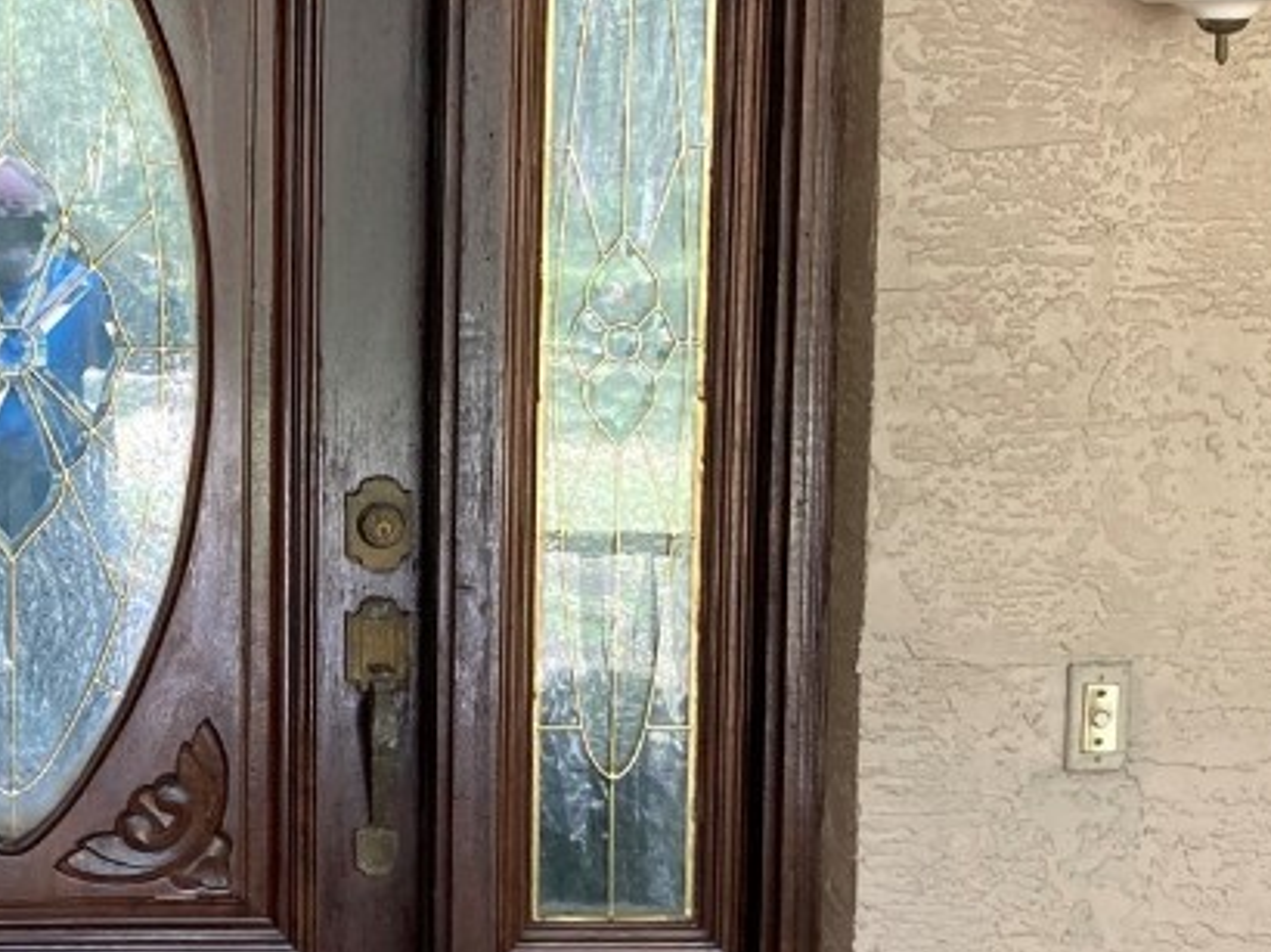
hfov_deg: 26.8
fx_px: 2569
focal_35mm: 70
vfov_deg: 21.0
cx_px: 127
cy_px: 555
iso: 125
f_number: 1.8
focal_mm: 3.99
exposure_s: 1/60
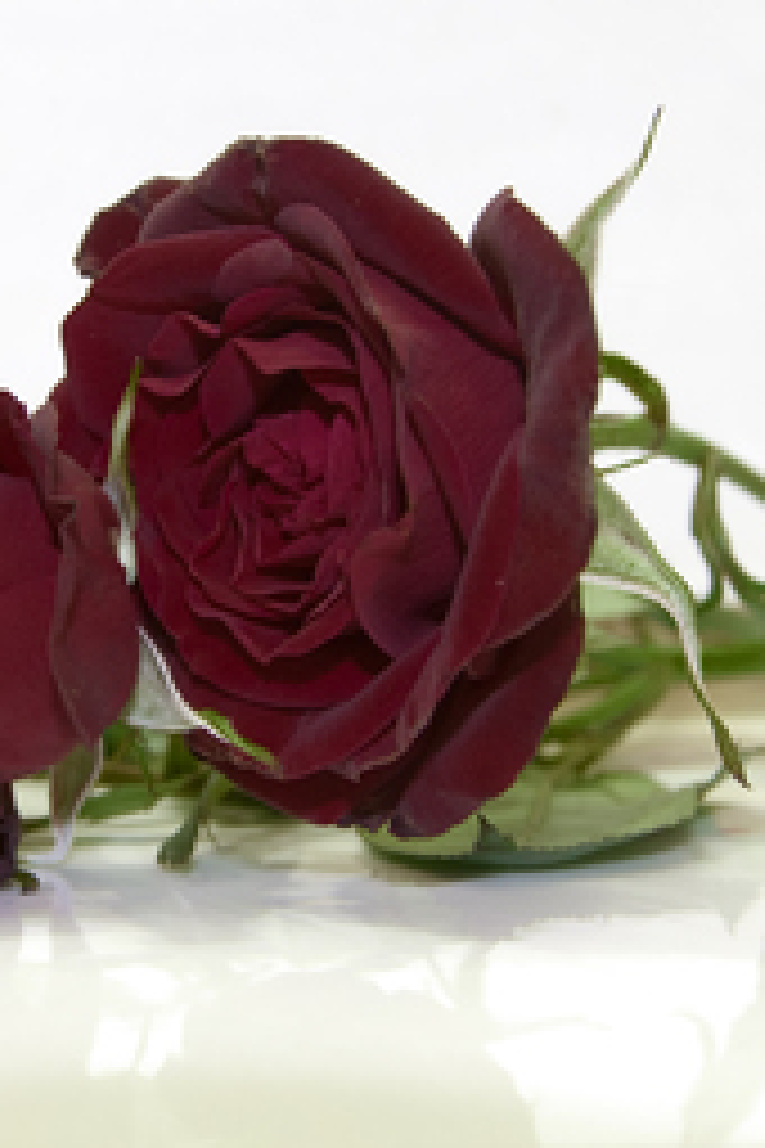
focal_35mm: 74
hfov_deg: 18.3
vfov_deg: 27.3
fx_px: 2359
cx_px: 184
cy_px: 497
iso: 400
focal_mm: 28
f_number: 8
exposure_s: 1.3
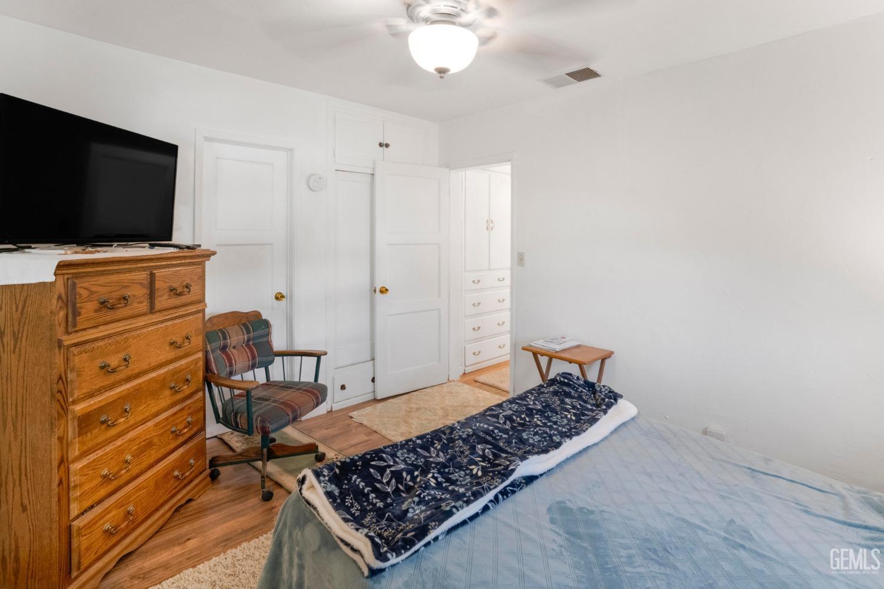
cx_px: 442
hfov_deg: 96.7
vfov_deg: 73.7
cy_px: 294
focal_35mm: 16
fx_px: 393
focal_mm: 16
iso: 6400
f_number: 10
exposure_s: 1/8
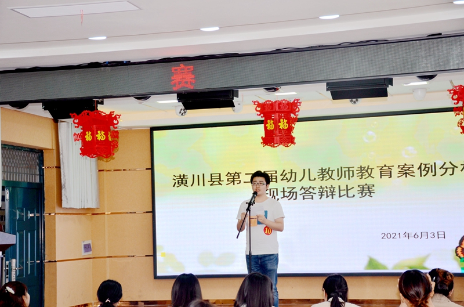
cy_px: 154
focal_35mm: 75
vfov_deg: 18.1
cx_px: 232
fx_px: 964
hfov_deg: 27.1
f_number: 4.8
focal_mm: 50
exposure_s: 1/125
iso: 200
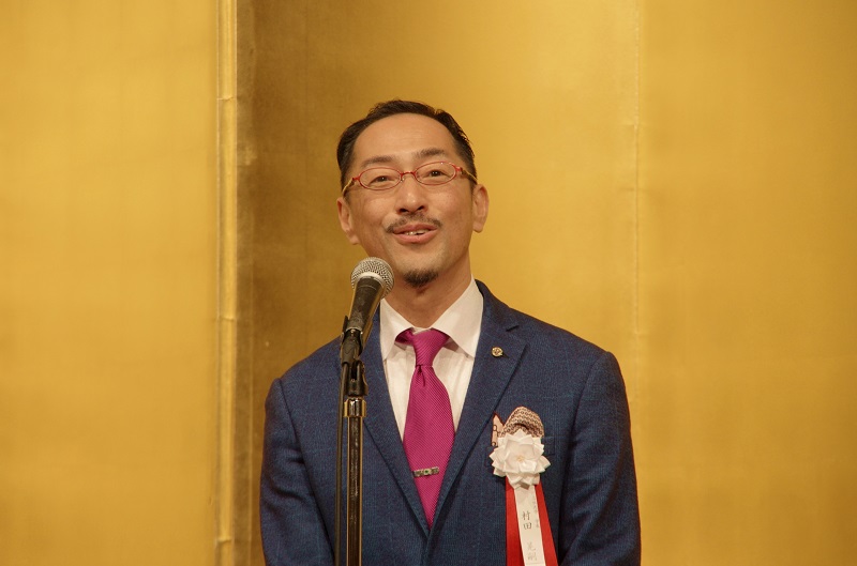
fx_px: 4808
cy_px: 283
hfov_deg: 10.2
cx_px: 428
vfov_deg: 6.7
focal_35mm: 202
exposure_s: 1/80
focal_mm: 135
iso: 640
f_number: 6.3
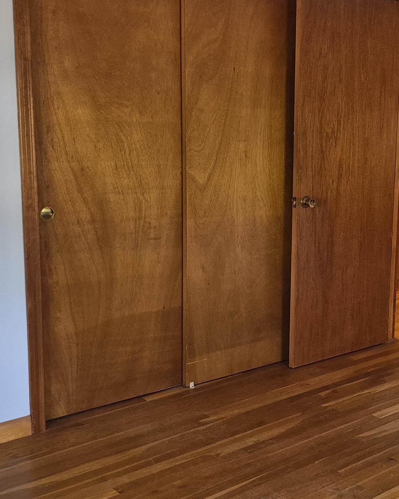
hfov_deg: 30.0
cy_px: 250
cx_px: 325
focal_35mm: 49
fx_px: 723
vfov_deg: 38.0
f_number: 1.8
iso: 1000
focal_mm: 5.4
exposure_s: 1/120
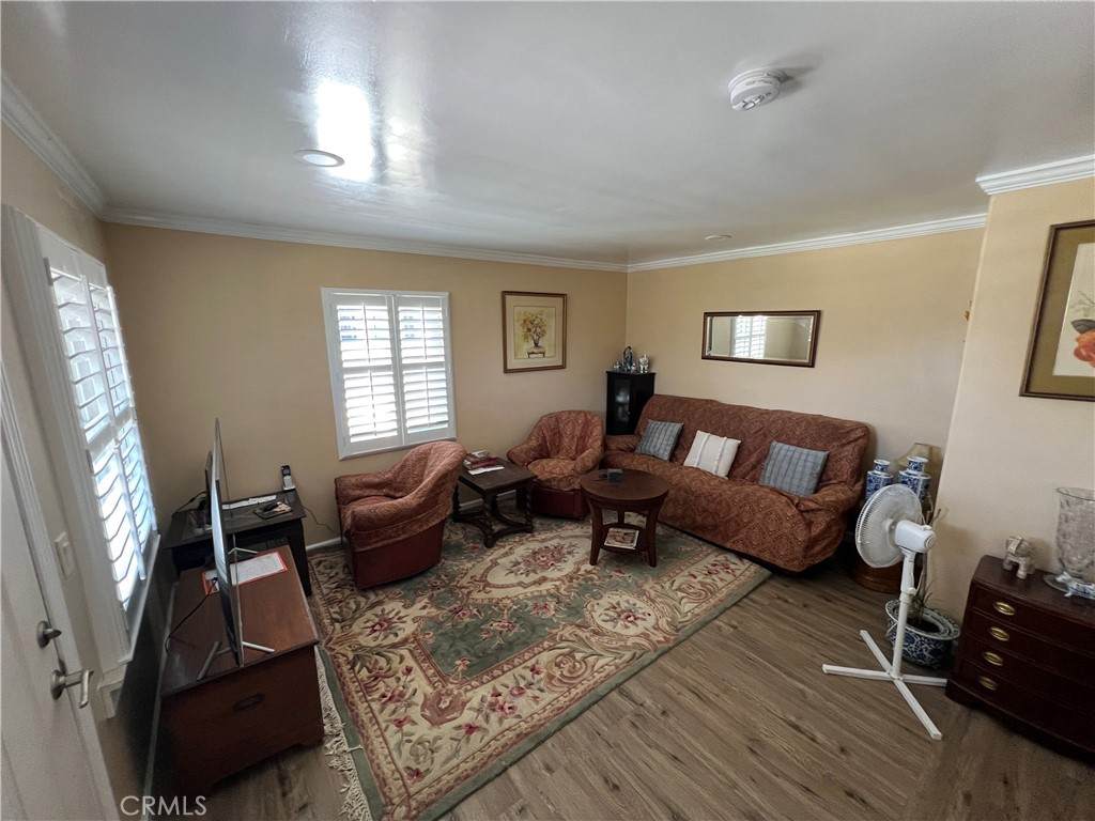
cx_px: 548
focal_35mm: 13
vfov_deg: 89.9
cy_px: 410
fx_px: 411
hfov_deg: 106.2
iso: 250
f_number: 1.8
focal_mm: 1.57
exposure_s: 1/60
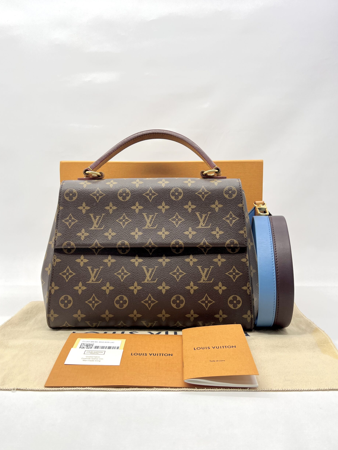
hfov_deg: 51.4
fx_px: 351
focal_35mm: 27
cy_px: 218
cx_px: 165
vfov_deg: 65.3
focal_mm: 5.7
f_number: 1.5
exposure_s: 1/127
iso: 32
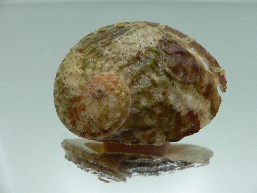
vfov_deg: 37.7
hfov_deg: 49.0
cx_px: 130
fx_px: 282
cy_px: 90
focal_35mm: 38
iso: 80
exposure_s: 1/80
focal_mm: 4.6
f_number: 2.8
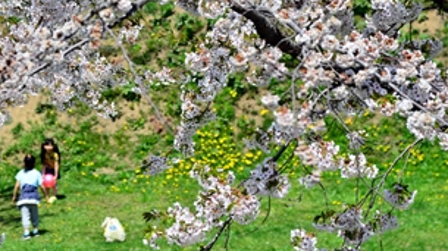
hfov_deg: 13.0
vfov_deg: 7.3
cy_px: 118
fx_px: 1959
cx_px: 188
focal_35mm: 165
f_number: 6.3
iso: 400
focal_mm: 120
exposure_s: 1/2500
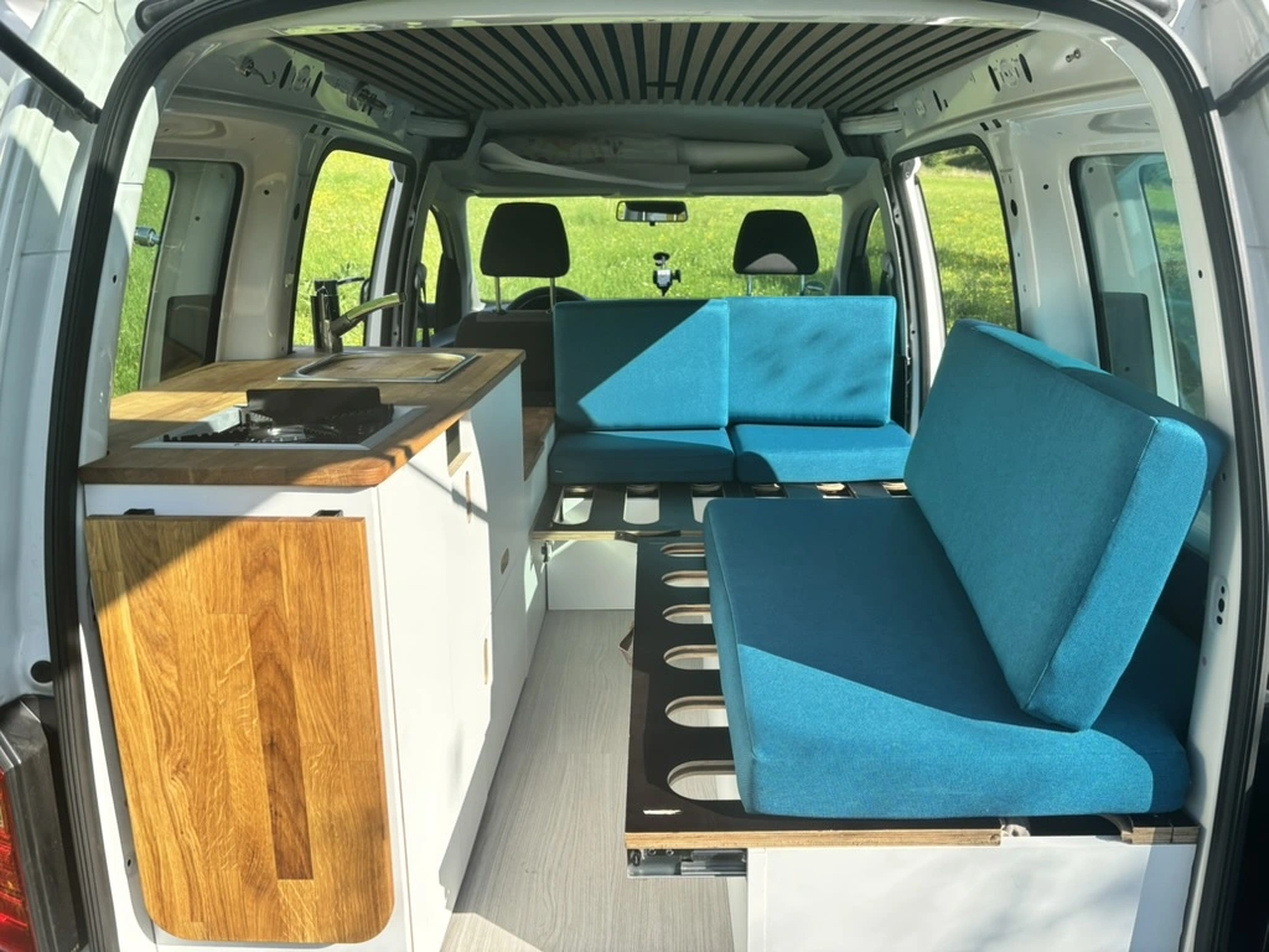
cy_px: 476
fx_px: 953
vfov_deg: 53.1
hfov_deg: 67.3
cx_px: 634
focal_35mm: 26
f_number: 1.6
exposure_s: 1/1344
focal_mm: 5.96
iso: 50
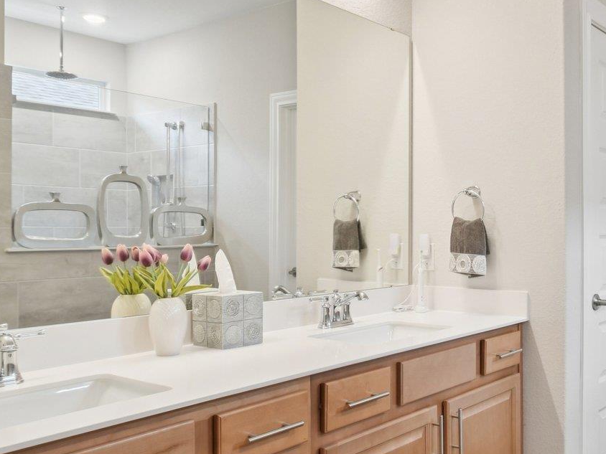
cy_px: 211
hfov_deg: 50.3
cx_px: 462
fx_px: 613
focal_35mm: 35
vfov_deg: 40.7
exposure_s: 1/6
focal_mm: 10
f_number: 8
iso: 400
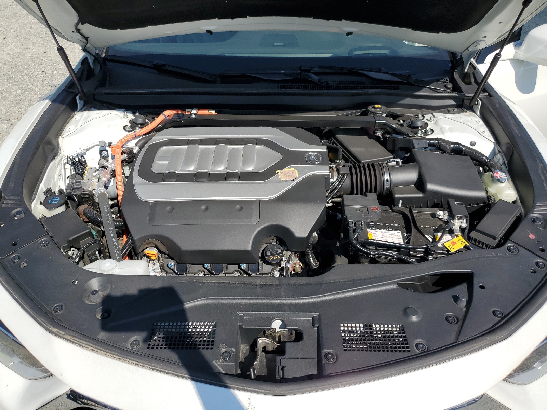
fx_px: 411
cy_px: 205
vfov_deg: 53.1
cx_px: 274
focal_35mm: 26
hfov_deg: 67.3
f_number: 1.5
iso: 50
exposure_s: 1/3333
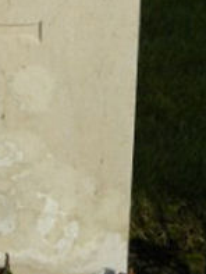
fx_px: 1244
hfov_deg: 9.3
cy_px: -91
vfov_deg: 12.2
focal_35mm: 157
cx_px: -60
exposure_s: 1/325
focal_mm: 10.3
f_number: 5.6
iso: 64
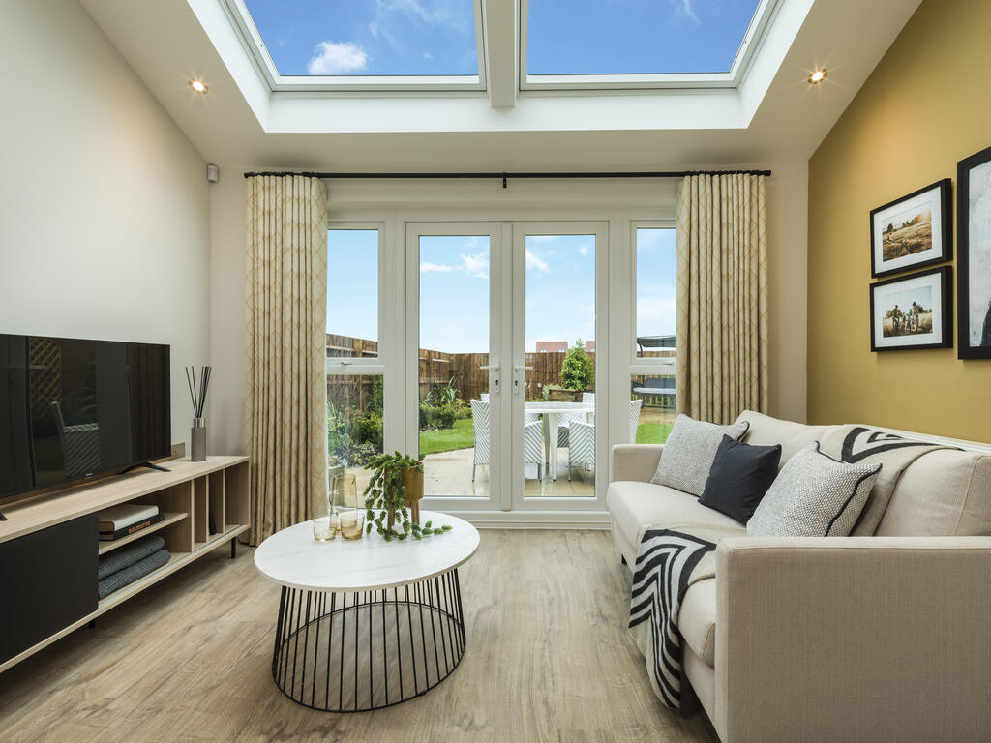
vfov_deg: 78.1
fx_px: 458
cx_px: 496
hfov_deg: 94.5
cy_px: 372
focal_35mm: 16
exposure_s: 1/2
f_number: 13
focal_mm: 21
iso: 100
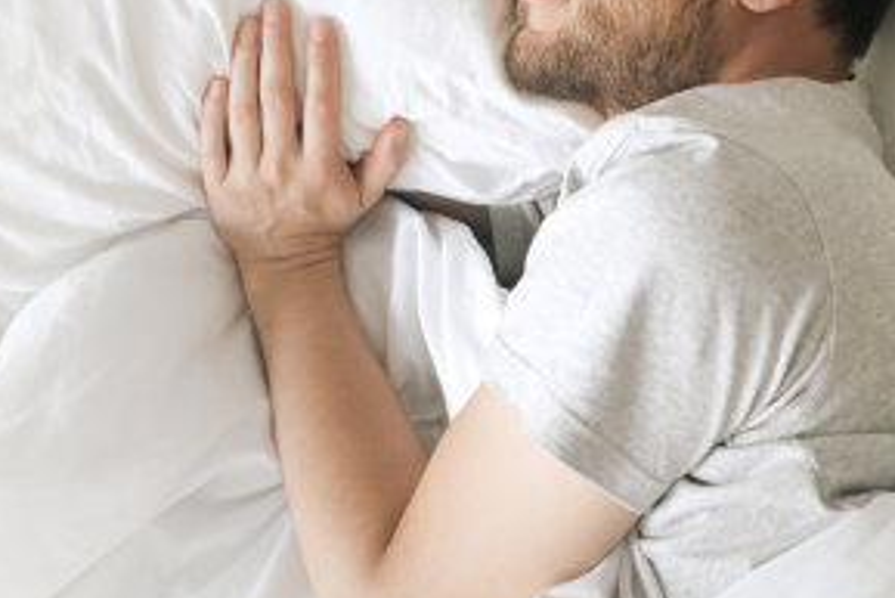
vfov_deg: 18.3
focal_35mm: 74
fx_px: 1841
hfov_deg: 27.3
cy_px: 124
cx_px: 536
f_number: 2.8
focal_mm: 35
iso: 1250
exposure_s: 1/250
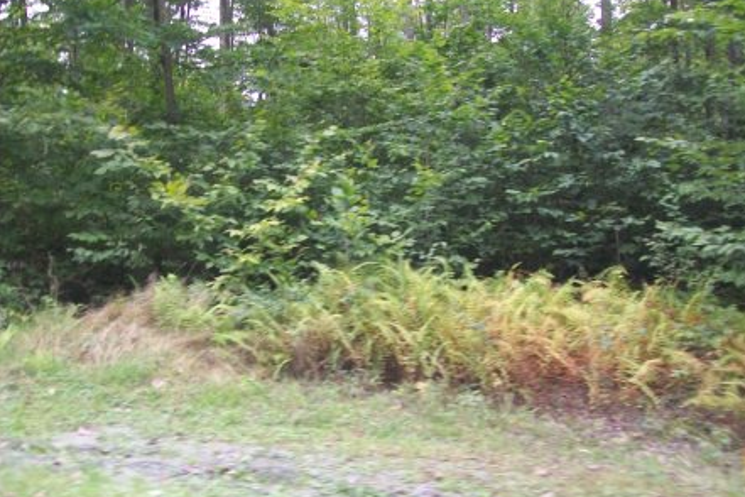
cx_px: 377
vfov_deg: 35.0
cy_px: 262
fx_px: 786
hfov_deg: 50.7
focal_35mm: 38
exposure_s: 1/100
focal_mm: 6
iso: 160
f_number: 2.7
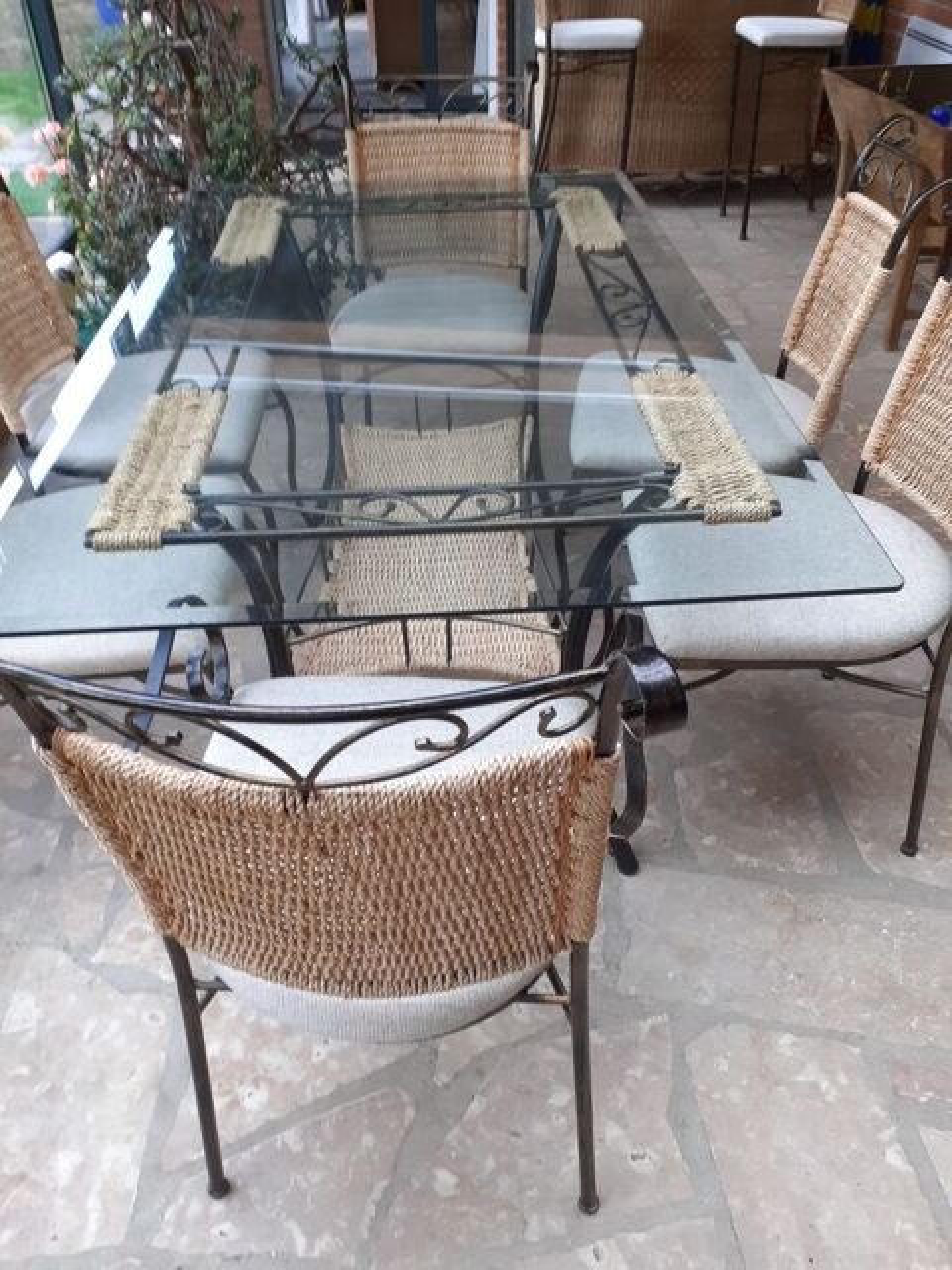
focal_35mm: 27
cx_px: 476
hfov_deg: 51.4
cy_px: 635
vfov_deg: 65.3
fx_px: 990
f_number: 1.9
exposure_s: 1/50
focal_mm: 3.6
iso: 80
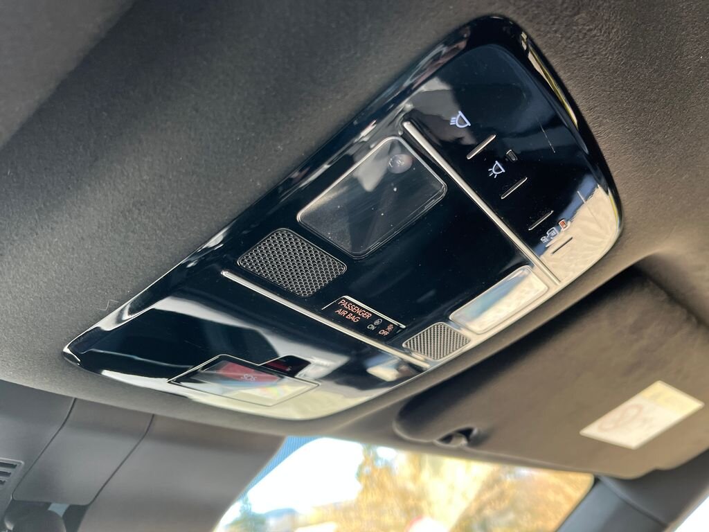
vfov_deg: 53.1
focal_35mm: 26
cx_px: 354
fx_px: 533
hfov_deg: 67.3
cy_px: 266
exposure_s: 1/105
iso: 125
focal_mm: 5.1
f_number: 1.6
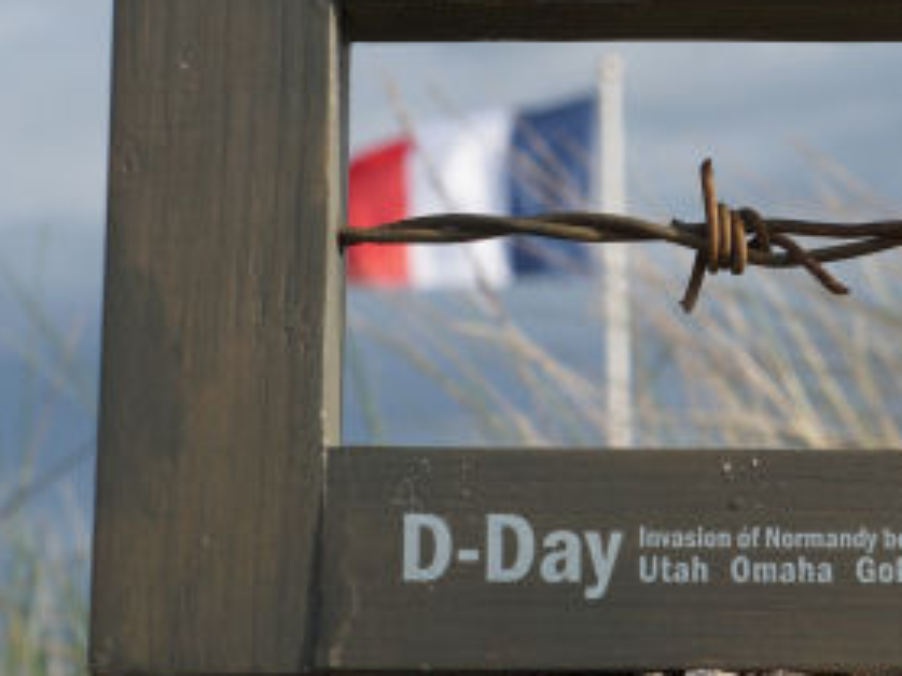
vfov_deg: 10.1
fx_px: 3829
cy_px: 175
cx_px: 700
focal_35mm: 147
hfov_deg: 13.4
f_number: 9
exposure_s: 1/320
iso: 200
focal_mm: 42
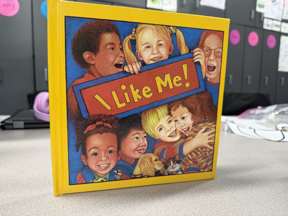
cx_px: 144
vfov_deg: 56.8
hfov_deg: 71.6
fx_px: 200
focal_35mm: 24
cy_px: 108
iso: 125
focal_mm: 6.76
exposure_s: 1/60
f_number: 1.78
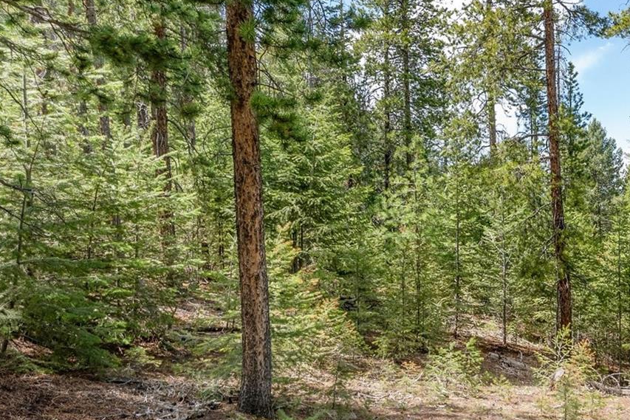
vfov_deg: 43.6
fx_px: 525
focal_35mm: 30
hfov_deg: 55.7
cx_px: 538
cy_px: 225
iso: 320
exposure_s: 1/20
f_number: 11
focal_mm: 16
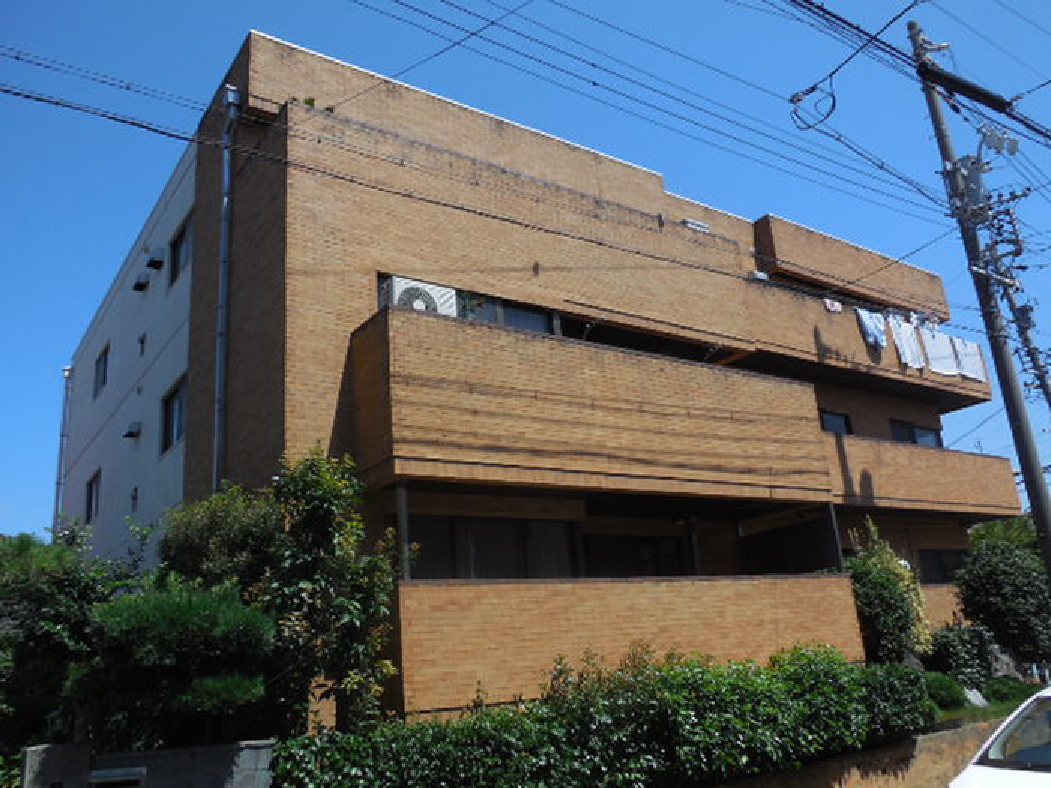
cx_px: 526
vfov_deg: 46.8
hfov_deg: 60.0
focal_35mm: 30
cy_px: 394
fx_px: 911
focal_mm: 5.3
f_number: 3.2
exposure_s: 1/2000
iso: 125
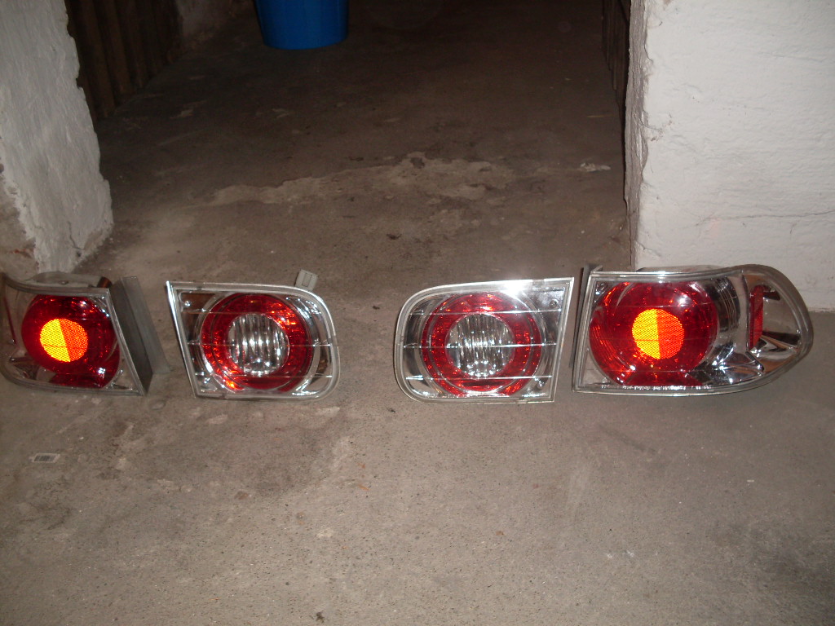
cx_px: 418
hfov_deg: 49.0
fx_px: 917
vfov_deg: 37.7
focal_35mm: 38
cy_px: 313
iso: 100
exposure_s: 1/45
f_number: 2.8
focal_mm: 6.3
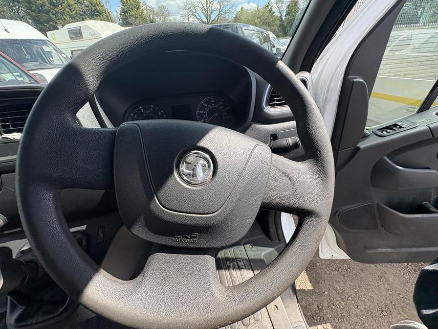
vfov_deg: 85.7
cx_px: 219
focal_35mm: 14
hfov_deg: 102.1
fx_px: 177
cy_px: 164
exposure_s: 1/508
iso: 40
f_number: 2.2
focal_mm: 2.22
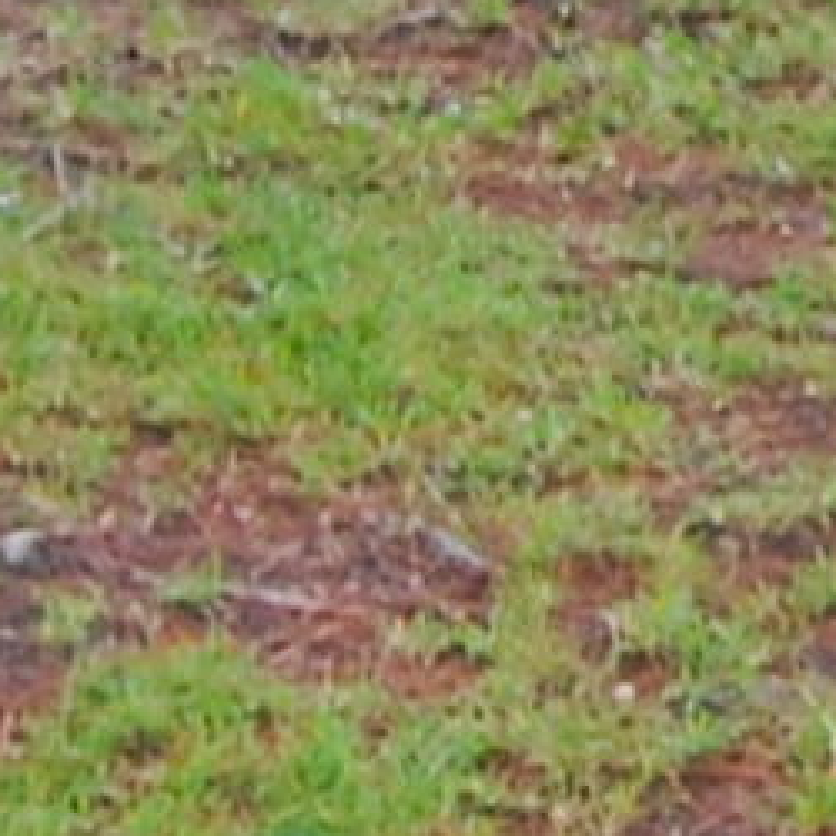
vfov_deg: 3.6
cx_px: 1776
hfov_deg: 3.7
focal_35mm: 474
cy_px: -1150
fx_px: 12954
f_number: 4.5
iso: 400
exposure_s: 1/60
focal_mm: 31
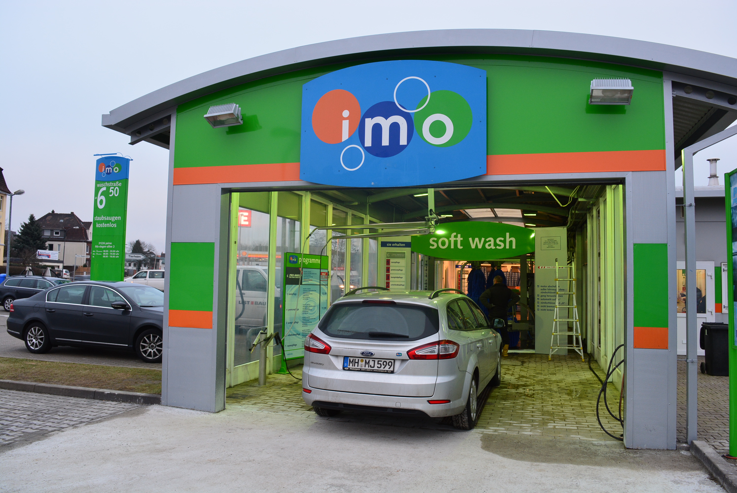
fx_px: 553
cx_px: 368
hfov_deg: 67.3
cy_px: 246
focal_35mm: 27
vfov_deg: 48.0
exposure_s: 1/15
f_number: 8
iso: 450
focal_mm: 18
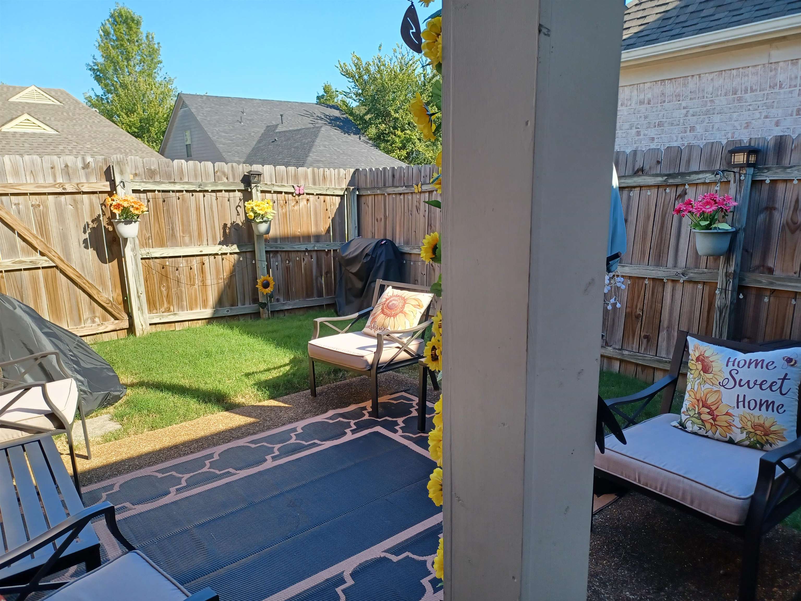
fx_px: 578
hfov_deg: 69.4
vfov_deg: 54.9
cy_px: 300
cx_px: 400
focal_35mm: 25
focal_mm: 4.6
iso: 32
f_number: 1.8
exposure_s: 1/138
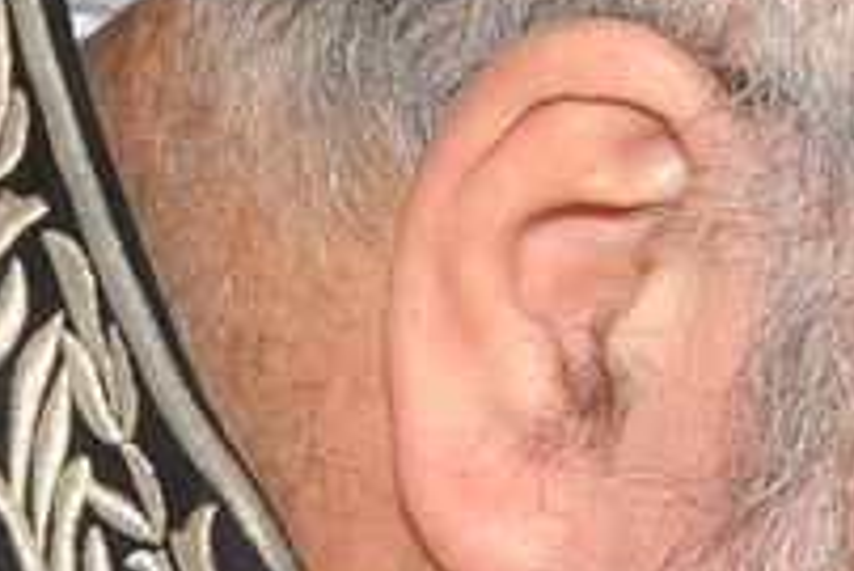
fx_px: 9353
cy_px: 683
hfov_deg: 5.1
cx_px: 2000
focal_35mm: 394
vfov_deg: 3.5
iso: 400
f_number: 6.3
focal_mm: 38
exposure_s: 1/80
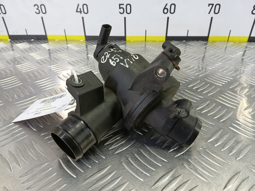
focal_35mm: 23
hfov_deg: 73.9
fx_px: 169
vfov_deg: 58.9
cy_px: 96
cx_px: 128
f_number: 1.6
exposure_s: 1/50
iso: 164
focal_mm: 4.11
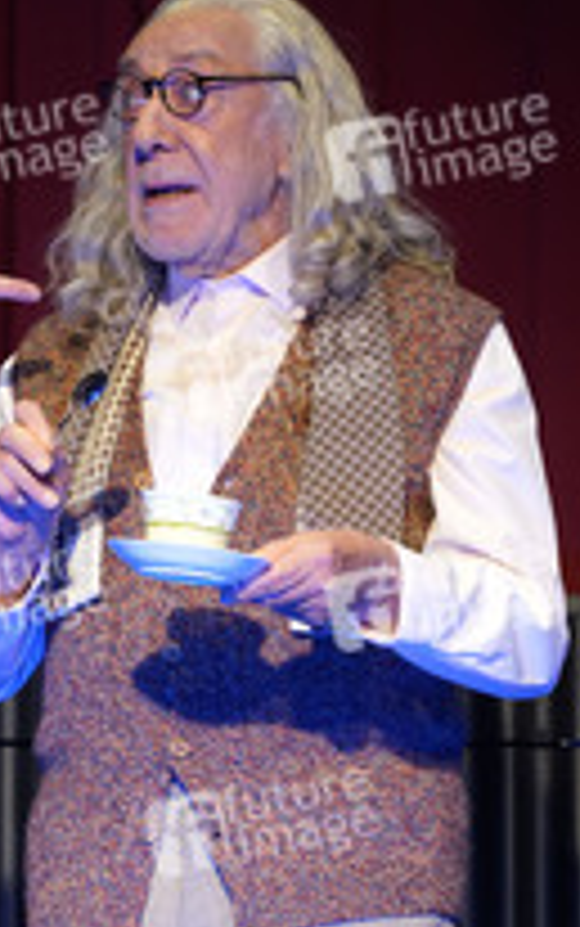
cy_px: 486
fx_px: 8789
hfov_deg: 3.8
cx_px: -128
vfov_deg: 6.0
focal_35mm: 348
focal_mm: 156
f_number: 5.6
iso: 2000
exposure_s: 1/200
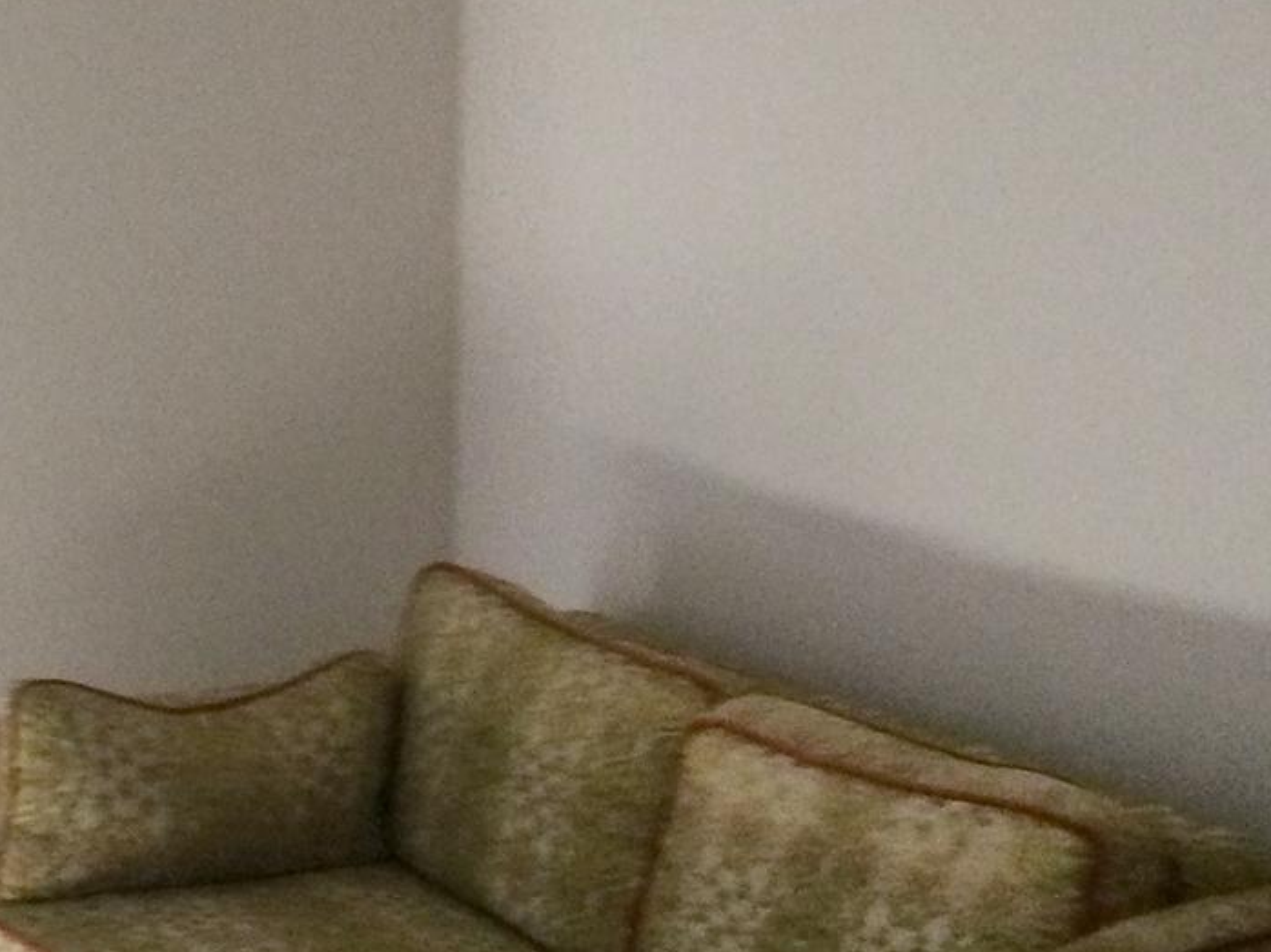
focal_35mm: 91
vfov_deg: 16.1
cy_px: 213
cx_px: 284
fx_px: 3340
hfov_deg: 21.3
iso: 40
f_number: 2.4
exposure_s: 1/30
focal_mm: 3.3
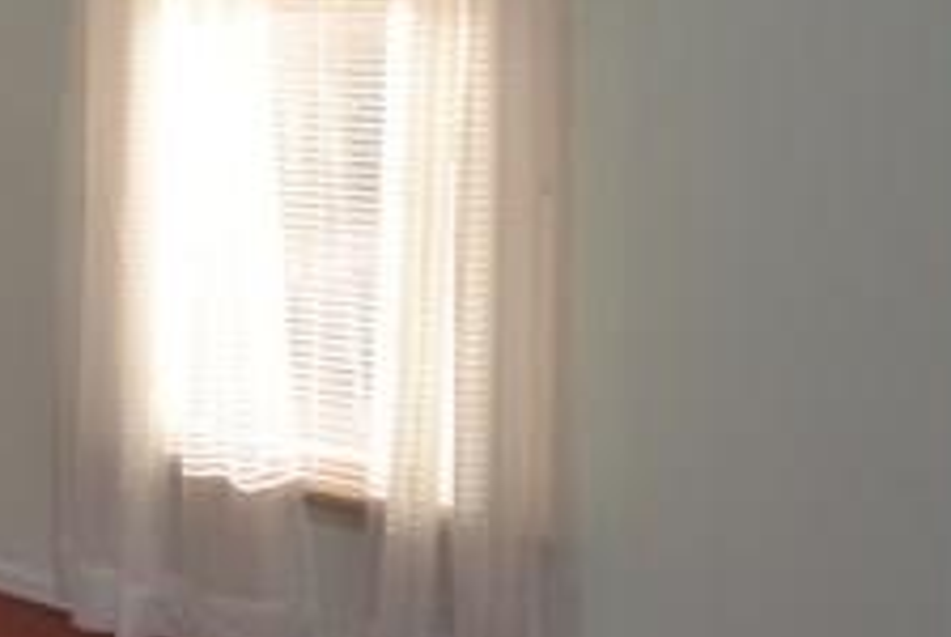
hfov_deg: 22.7
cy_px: 117
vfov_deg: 17.6
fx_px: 2037
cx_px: -361
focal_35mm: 77
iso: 200
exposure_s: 1/125
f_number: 4
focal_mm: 18
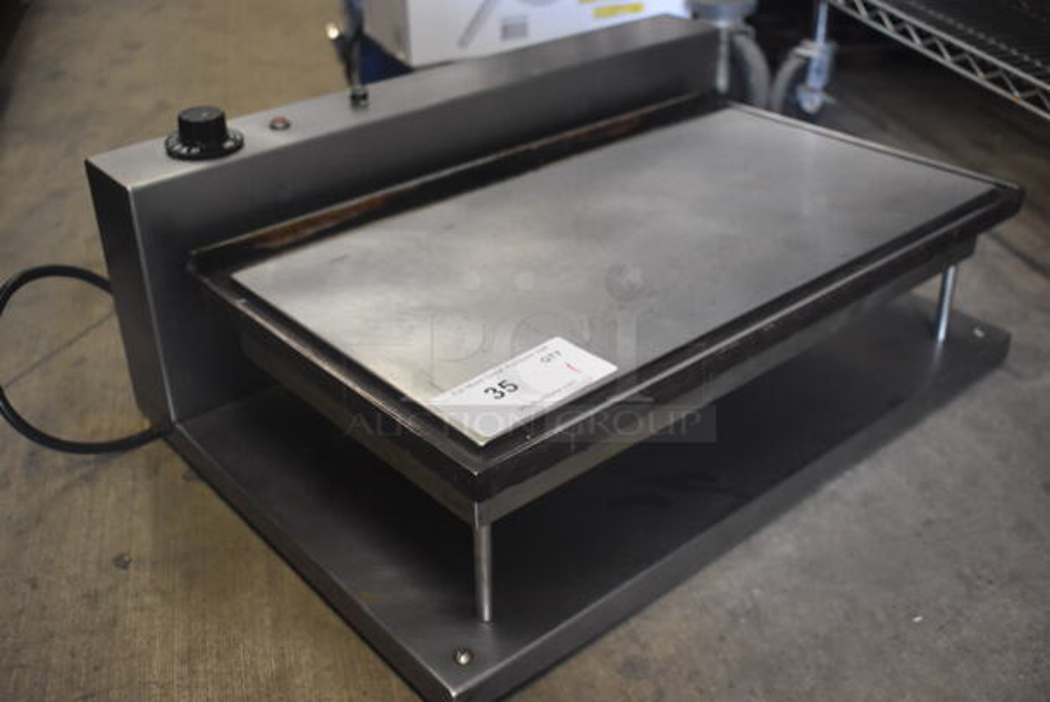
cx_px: 525
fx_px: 1095
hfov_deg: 51.2
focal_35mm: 38
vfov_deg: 35.6
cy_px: 351
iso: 2000
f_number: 4
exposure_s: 1/125
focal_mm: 25
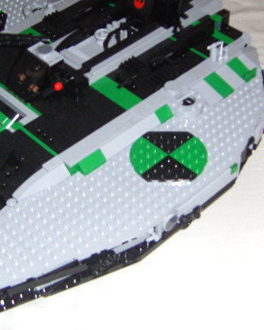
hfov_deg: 22.4
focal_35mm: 68
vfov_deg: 27.9
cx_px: 85
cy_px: 137
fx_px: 664
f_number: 2.8
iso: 100
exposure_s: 1/30
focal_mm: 7.8
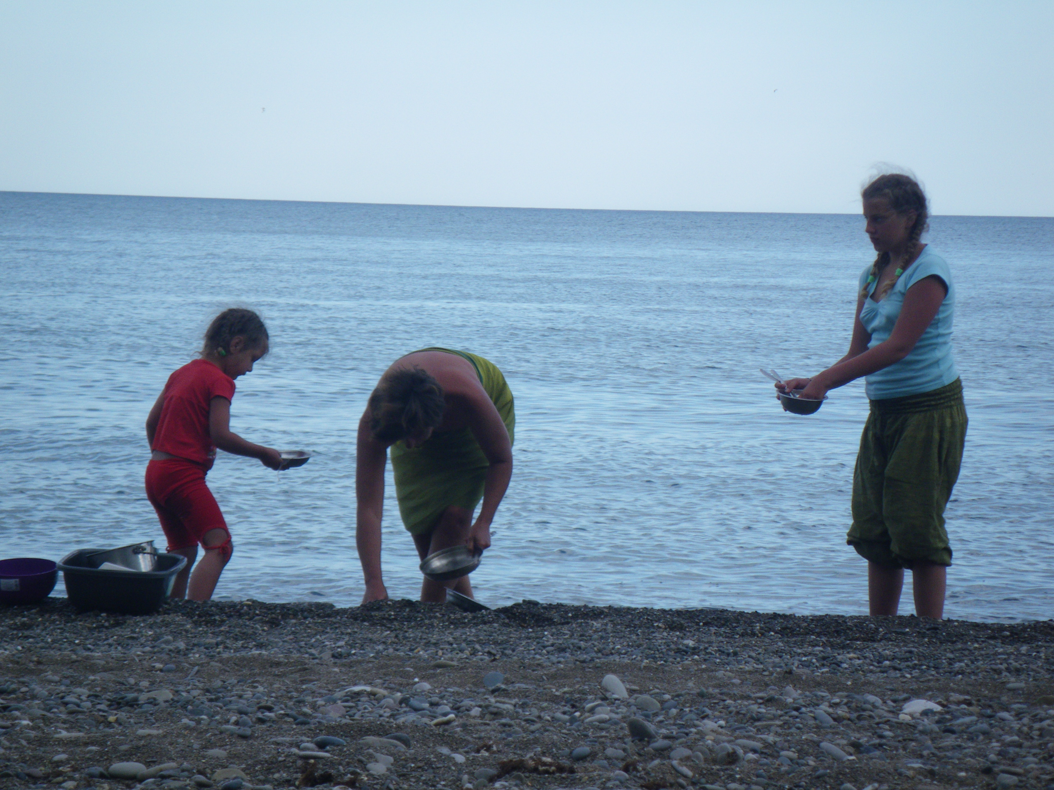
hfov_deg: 13.8
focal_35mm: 143
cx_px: 528
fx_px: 4354
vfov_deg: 10.4
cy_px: 389
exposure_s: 1/250
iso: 125
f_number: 5.5
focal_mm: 25
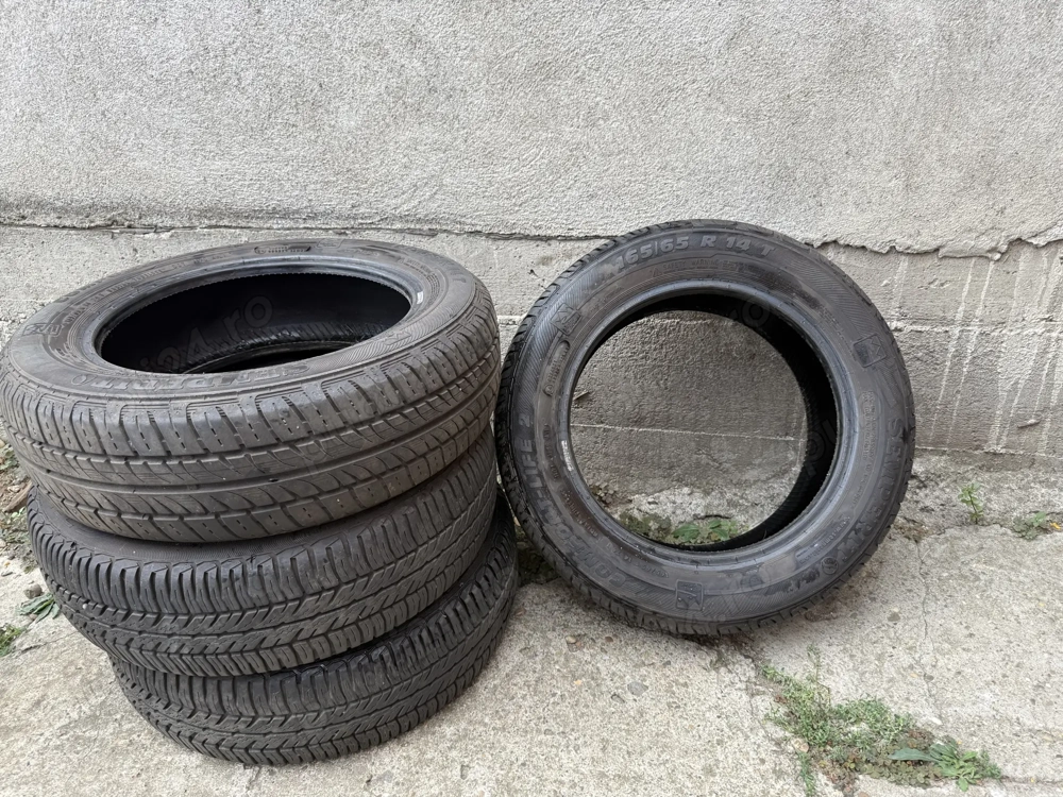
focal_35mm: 24
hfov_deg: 71.6
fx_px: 737
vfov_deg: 56.8
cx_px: 532
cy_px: 398
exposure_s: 1/121
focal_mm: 6.76
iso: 80
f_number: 1.78
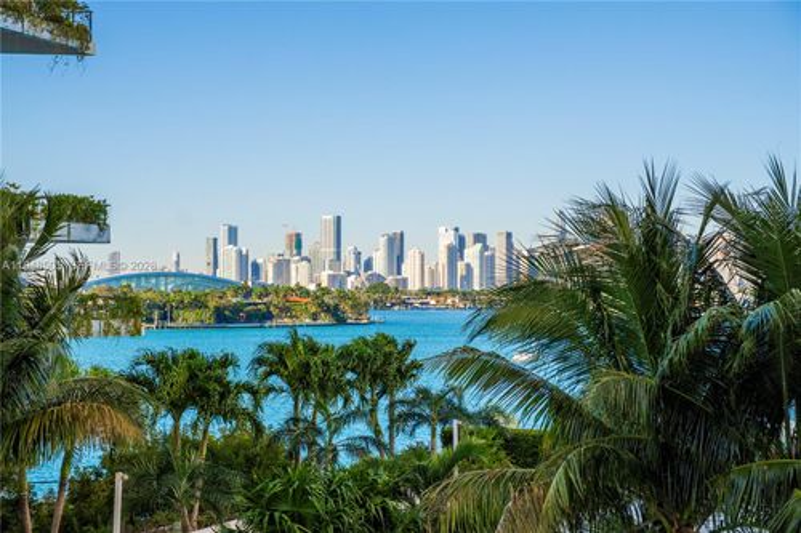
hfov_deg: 27.0
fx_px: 1668
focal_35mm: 75
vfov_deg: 18.2
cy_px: 266
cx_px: 400
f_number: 7.1
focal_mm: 50
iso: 200
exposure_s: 1/800
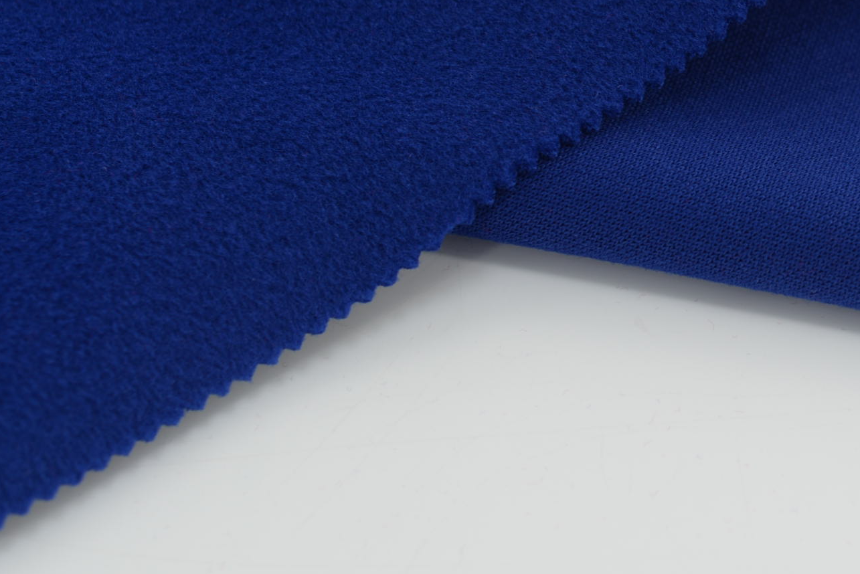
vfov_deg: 11.7
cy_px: 76
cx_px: 757
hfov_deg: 17.3
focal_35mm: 117
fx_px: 2796
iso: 100
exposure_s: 1/160
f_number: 3.5
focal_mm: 50
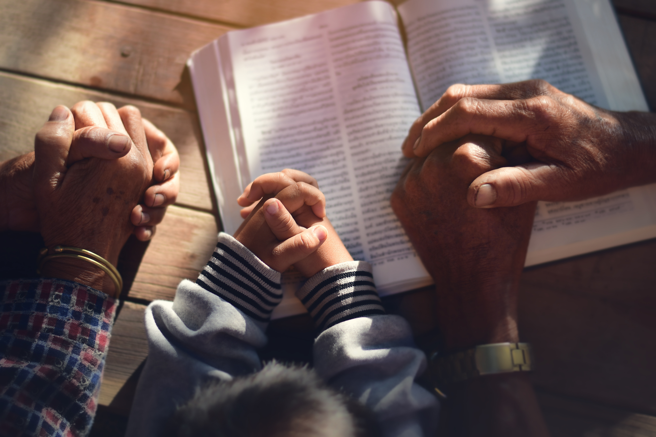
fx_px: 1367
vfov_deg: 18.2
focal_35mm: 75
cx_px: 328
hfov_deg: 27.0
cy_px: 218
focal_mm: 50
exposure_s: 1/400
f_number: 1.8
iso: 100
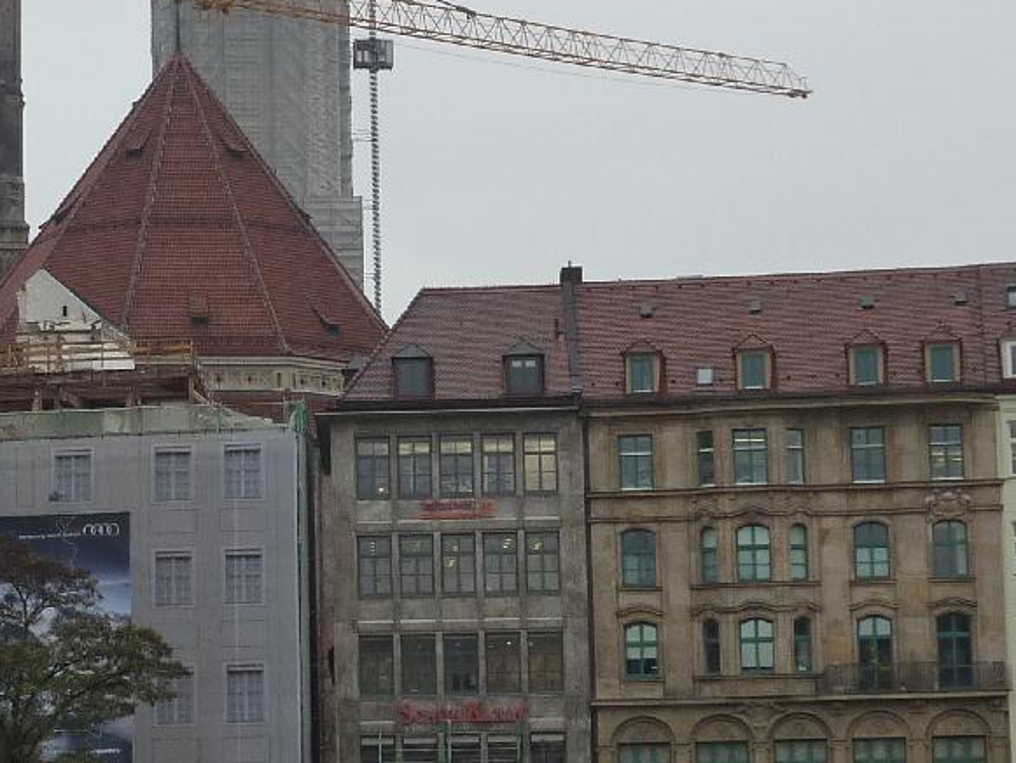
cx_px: 320
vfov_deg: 11.6
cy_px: 254
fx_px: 3758
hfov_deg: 15.4
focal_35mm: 128
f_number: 3.8
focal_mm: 8.5
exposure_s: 1/250
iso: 125
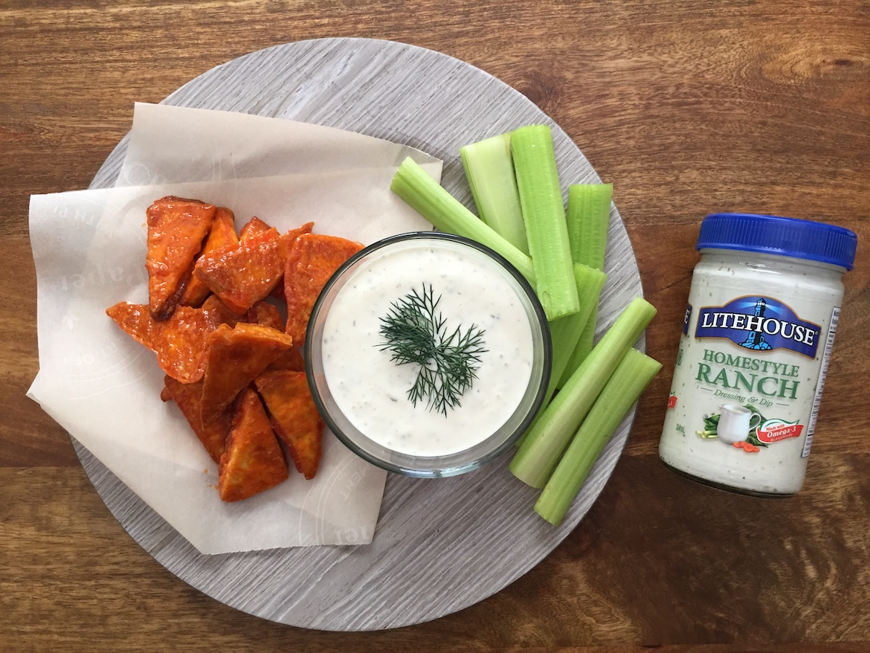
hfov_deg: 61.6
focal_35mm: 29
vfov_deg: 48.2
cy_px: 326
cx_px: 435
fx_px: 729
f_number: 2.2
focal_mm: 4.15
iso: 50
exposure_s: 1/30
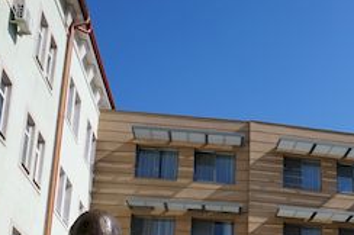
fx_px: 579
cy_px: 285
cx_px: 350
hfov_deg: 31.5
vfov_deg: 21.3
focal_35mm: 59
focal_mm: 16
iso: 100
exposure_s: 1/100
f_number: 14
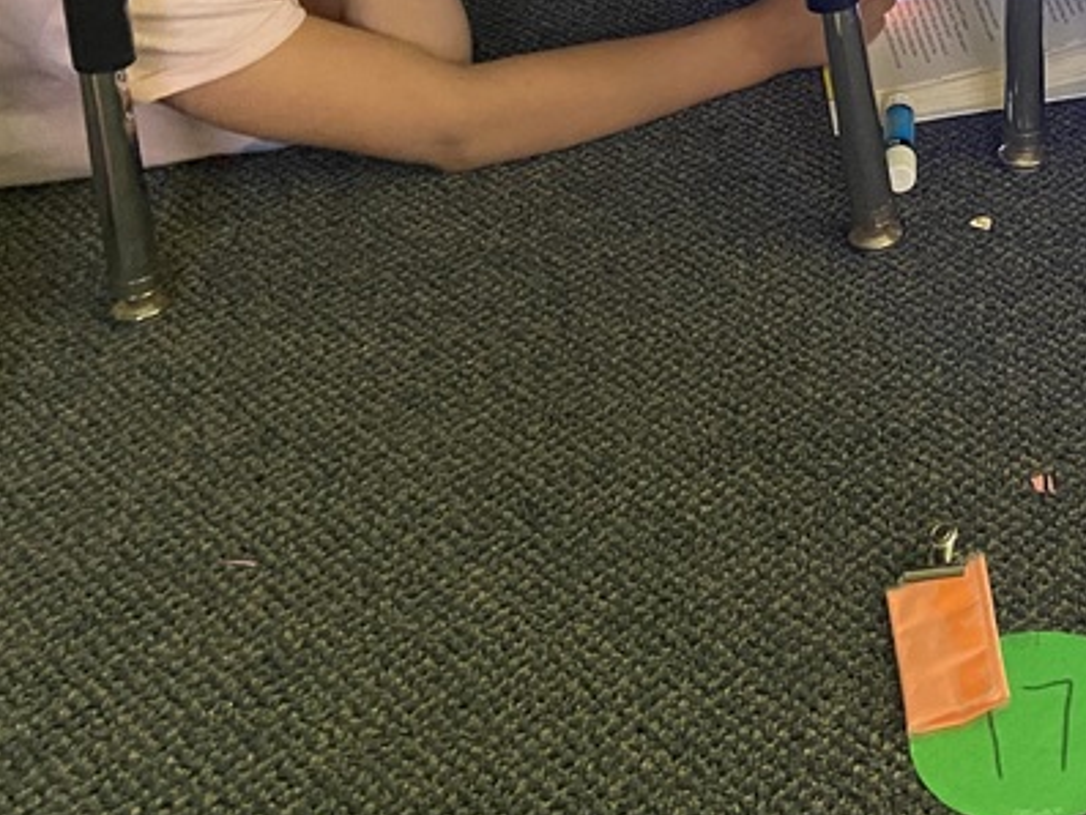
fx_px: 2103
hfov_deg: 27.0
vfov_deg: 20.5
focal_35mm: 67
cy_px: -156
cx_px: 1135
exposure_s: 1/30
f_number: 1.8
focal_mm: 4.25
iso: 800
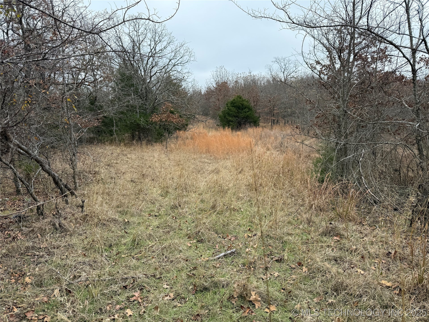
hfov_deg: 71.6
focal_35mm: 24
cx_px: 214
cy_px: 161
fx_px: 297
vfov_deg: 56.8
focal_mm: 6.76
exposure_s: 1/1139
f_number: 1.78
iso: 80
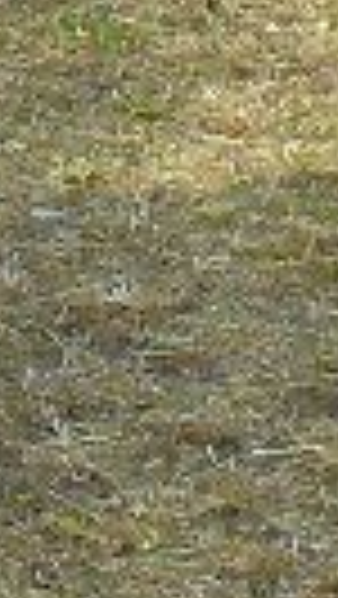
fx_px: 2990
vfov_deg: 10.4
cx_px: -284
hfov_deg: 6.3
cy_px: -656
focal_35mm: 188
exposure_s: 1/200
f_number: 4.5
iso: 100
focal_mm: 6
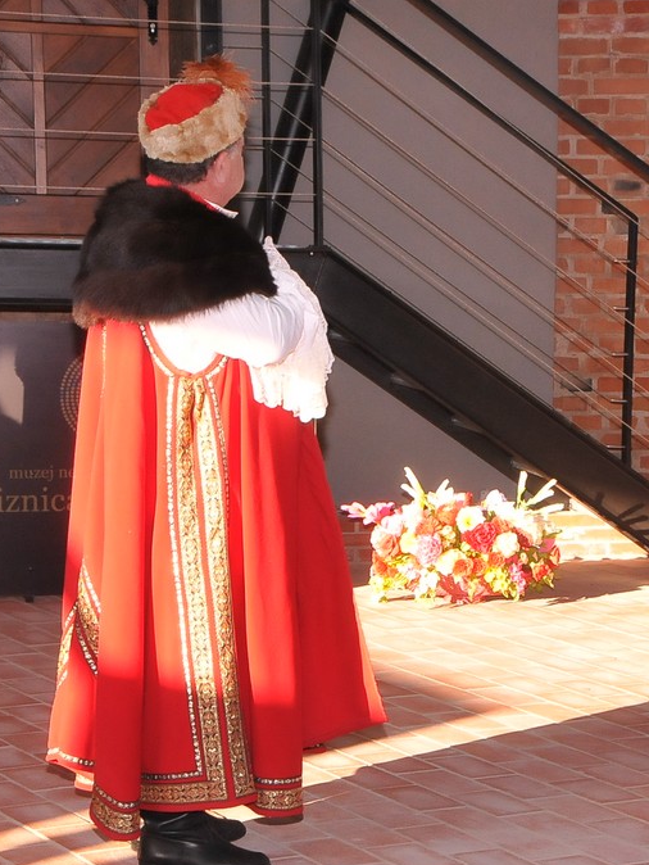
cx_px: 527
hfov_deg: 14.0
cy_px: 434
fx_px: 2623
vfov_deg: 18.7
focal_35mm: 105
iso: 1600
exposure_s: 1/250
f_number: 9
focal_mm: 48
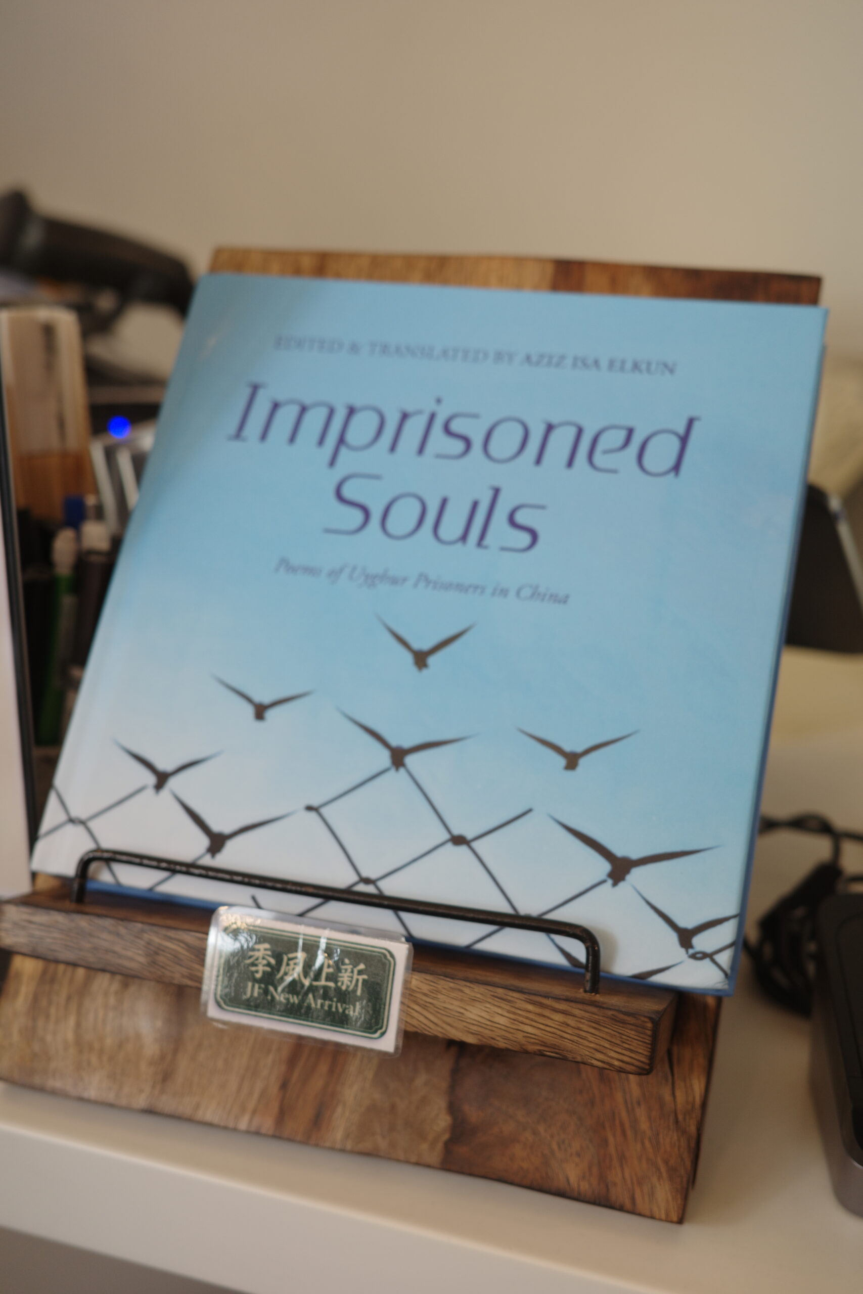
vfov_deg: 48.5
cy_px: 647
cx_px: 432
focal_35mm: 40
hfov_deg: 33.4
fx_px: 1438
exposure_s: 1/40
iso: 200
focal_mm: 26
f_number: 2.8
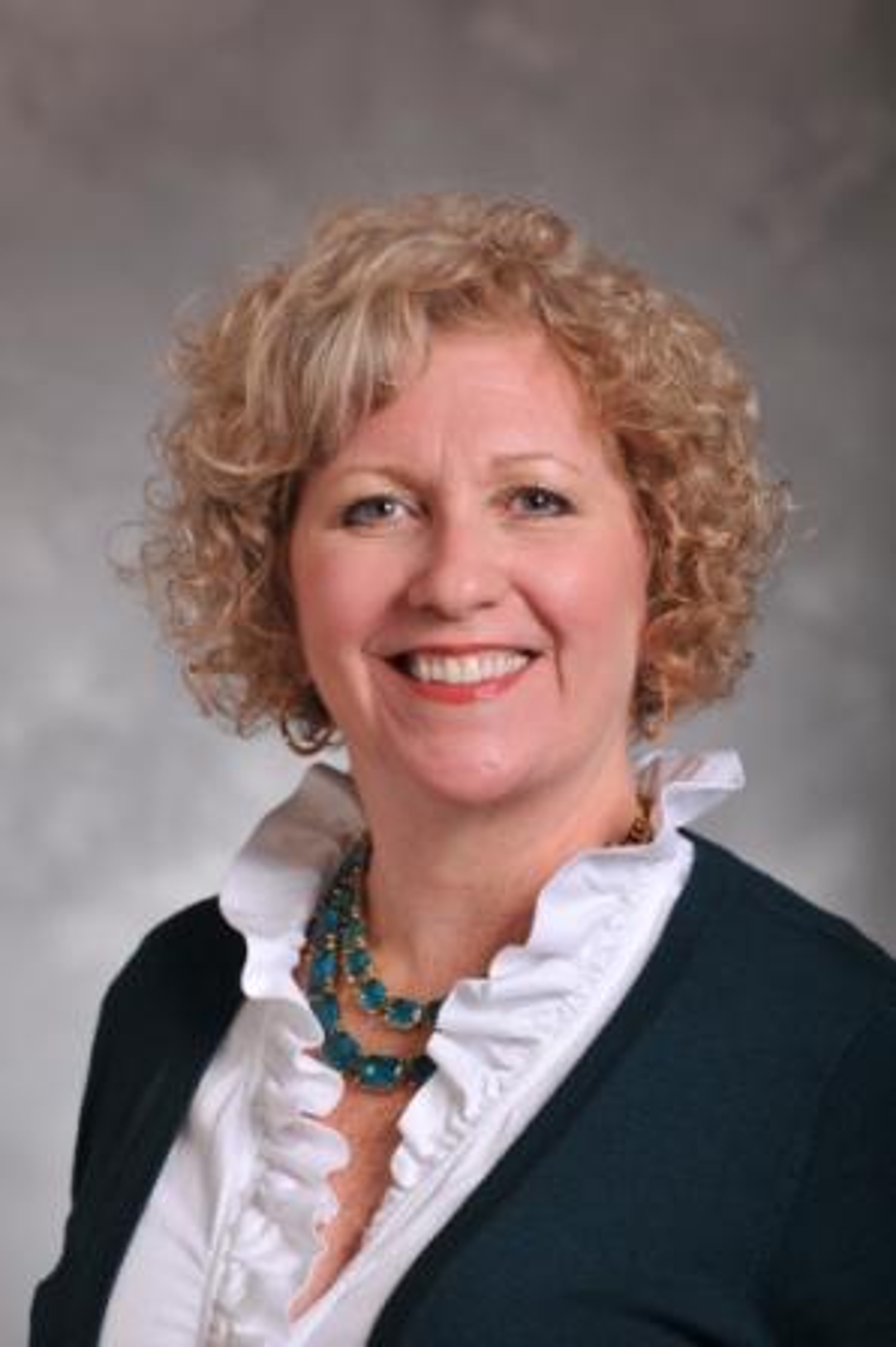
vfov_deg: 13.7
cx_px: 448
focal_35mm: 150
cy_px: 674
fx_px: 5608
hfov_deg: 9.1
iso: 200
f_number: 6.3
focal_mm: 100
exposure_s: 1/200
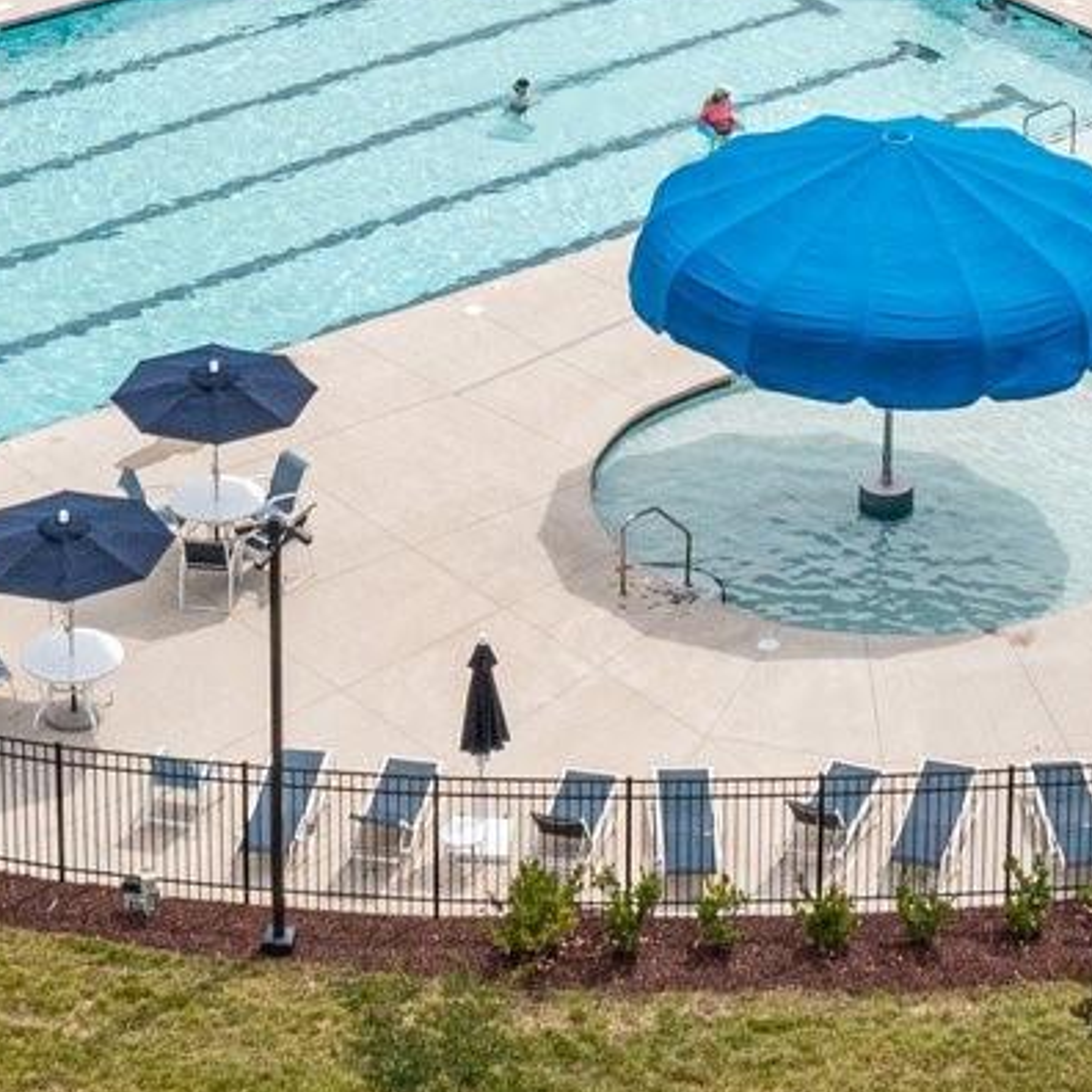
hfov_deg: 14.2
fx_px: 4390
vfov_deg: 13.5
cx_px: 670
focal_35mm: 123
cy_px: -455
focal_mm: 10.26
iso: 100
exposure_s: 1/800
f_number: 6.3
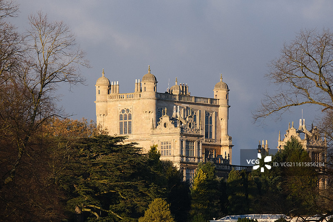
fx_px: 3190
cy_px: 111
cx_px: 166
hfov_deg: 6.0
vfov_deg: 4.0
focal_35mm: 345
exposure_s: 1/680
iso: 640
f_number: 6.7
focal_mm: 230
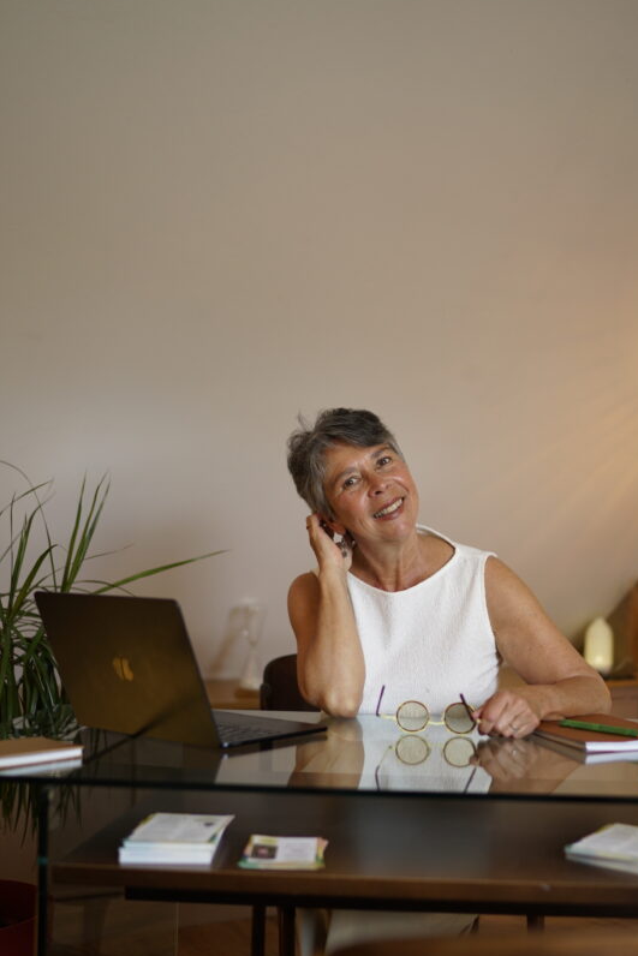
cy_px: 549
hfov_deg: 29.7
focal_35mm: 45
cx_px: 409
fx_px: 1196
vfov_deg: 43.5
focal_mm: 35
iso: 640
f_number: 1.4
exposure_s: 1/400
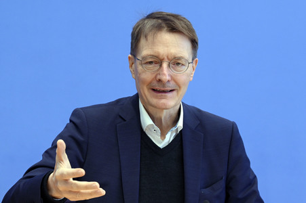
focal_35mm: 105
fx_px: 892
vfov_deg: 13.0
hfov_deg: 19.5
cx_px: 153
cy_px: 102
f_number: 5.6
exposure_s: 1/400
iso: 3200
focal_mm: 105
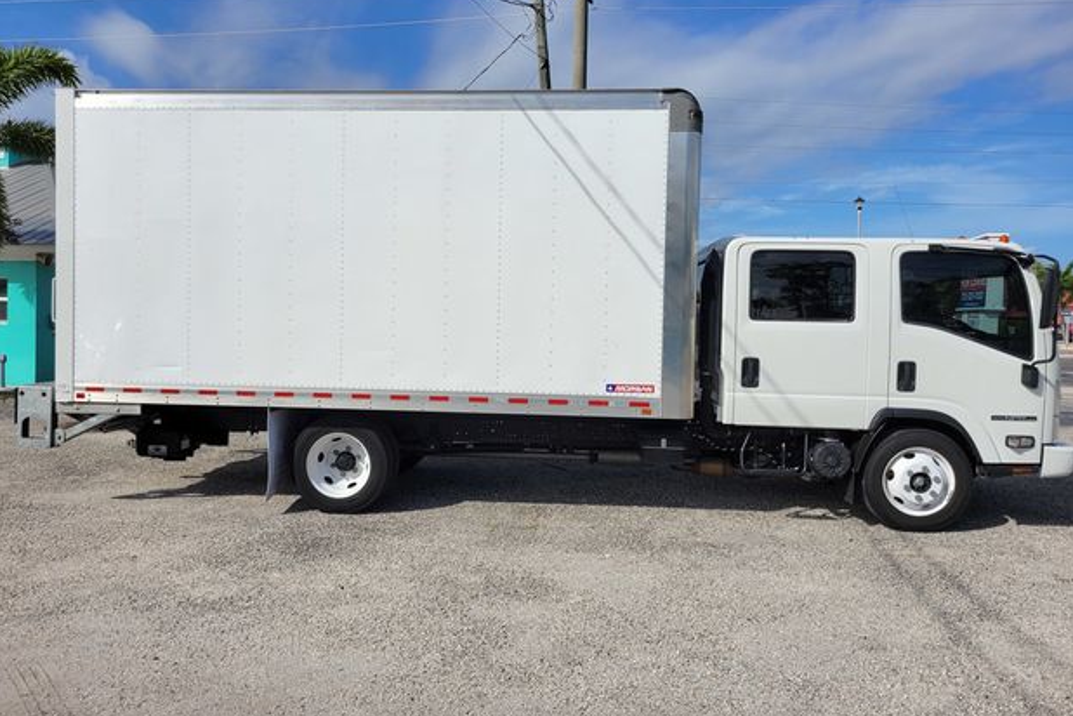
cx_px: 524
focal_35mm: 28
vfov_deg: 46.4
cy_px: 337
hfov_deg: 65.5
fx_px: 834
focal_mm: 5.4
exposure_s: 1/5020
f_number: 1.8
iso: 40
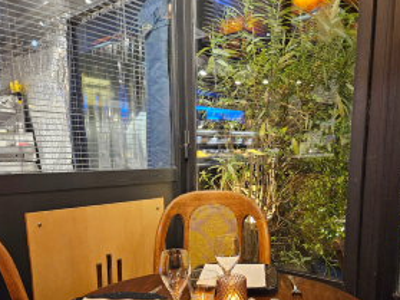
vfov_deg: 41.7
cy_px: 222
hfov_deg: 55.3
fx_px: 381
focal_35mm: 33
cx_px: 211
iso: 800
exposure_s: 1/50
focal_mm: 5.4
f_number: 1.8
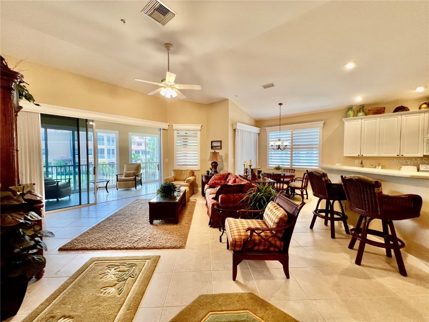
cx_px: 214
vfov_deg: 89.9
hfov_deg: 106.2
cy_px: 161
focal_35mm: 13
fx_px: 161
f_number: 1.8
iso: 250
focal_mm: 1.57
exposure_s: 1/120
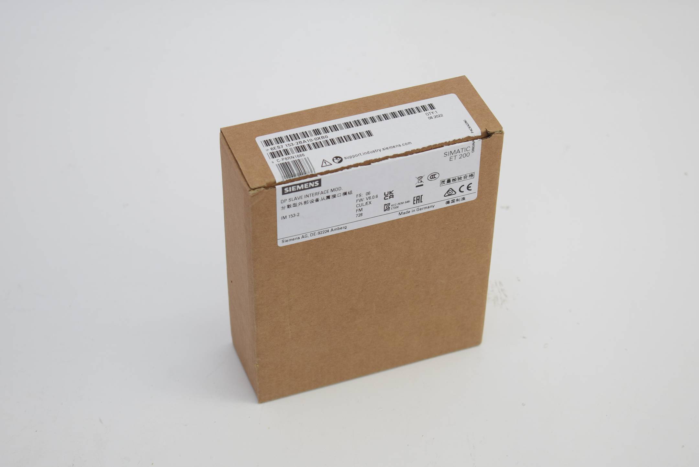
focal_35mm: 82
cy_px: 234
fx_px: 1603
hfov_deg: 24.6
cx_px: 350
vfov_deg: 16.6
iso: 400
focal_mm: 55
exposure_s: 1/100
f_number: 5.6
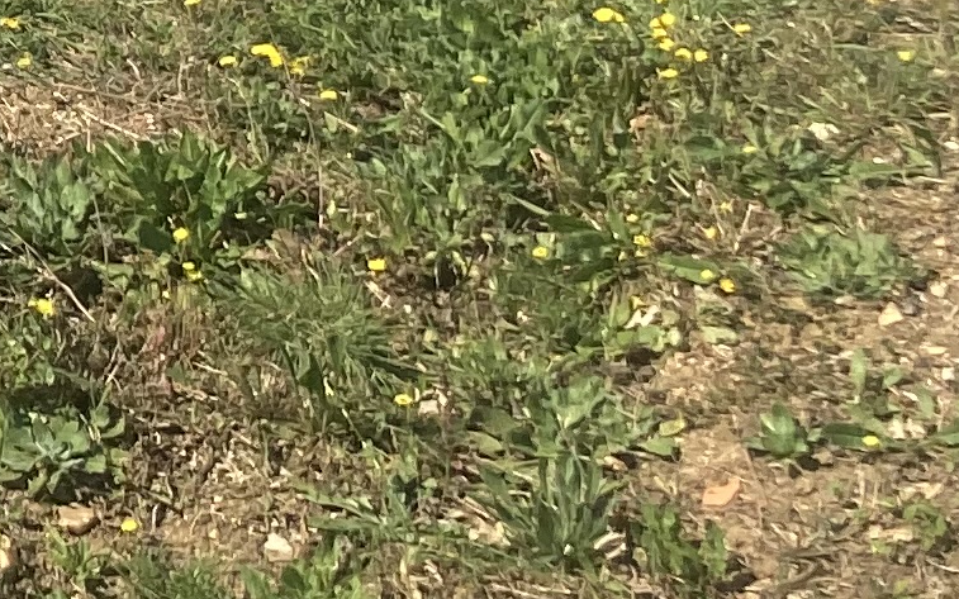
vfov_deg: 7.7
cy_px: -829
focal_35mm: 158
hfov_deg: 11.0
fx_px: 4129
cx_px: -1418
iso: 20
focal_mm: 3.99
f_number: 1.8
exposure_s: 1/2114
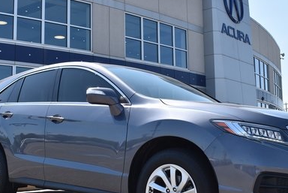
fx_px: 440
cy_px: 94
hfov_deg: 36.2
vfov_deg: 24.7
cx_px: 146
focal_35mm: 55
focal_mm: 22
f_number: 8
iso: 100
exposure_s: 1/250
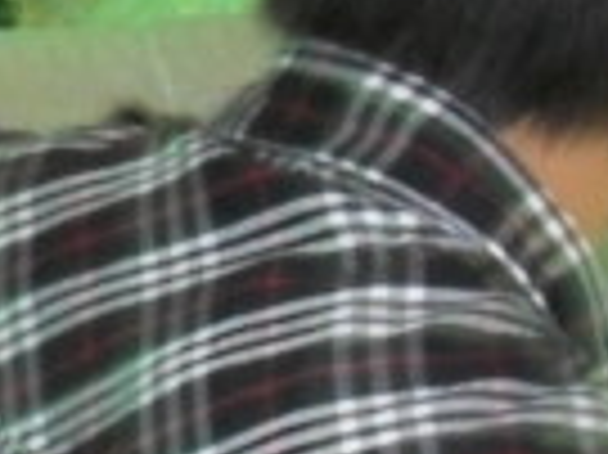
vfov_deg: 8.9
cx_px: -45
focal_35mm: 166
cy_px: 265
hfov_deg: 11.7
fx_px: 2913
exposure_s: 1/45
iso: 320
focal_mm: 6.2
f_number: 2.8
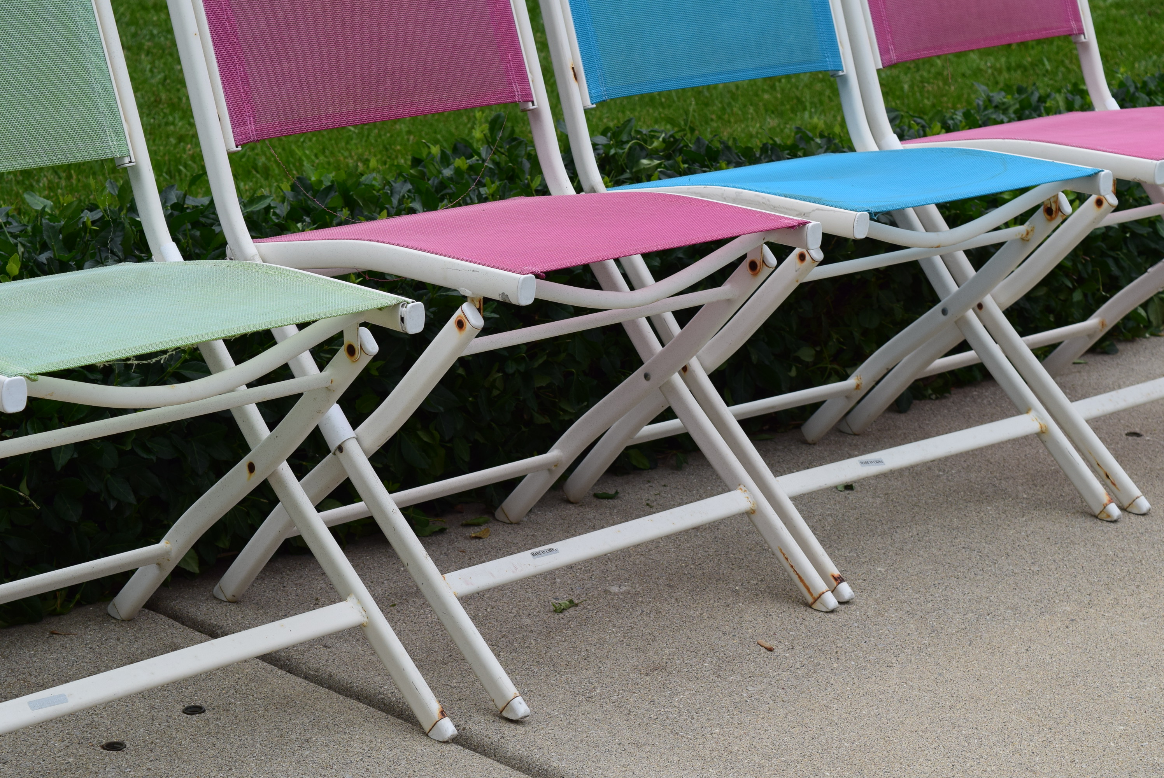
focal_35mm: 82
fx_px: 2669
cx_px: 582
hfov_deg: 24.6
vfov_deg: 16.6
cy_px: 389
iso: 400
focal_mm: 55
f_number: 10
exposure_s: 1/320
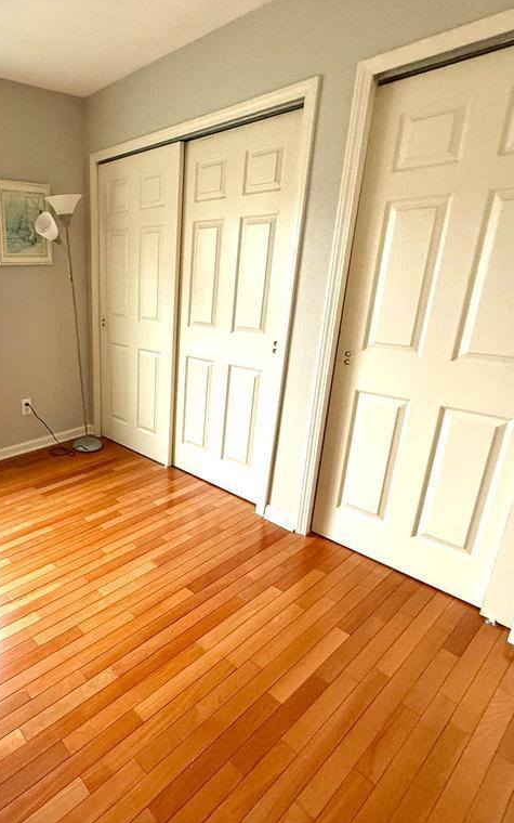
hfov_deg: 55.2
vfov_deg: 85.1
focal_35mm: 20
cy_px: 409
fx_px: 448
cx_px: 98
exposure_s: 1/60
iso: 500
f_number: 2.2
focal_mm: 2.22
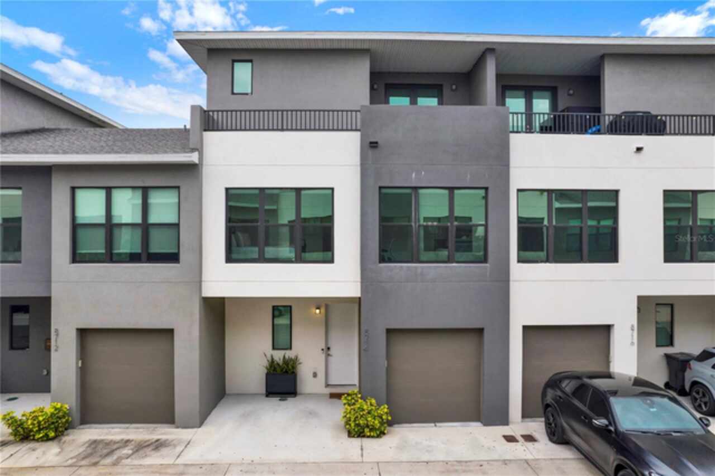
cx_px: 358
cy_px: 238
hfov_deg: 78.6
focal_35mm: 22
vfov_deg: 57.2
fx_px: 437
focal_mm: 8.38
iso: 120
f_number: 2.8
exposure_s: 1/1250
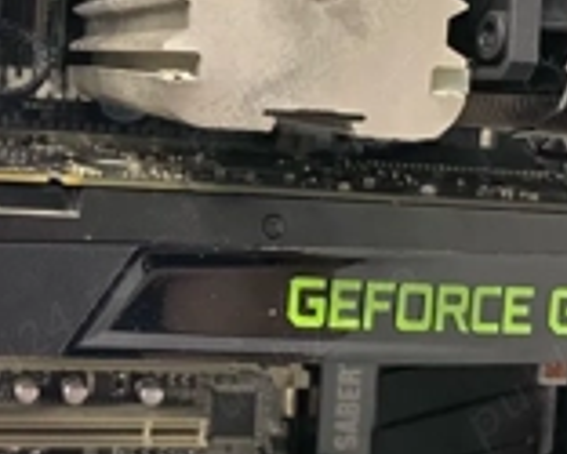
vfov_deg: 23.3
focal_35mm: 65
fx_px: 1091
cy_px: 113
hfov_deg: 28.3
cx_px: 91
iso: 800
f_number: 1.8
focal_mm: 4.25
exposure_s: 1/20
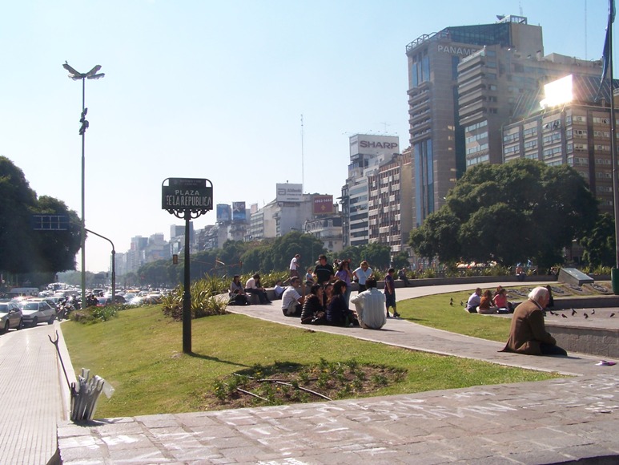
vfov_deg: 37.7
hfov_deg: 49.0
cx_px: 310
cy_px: 232
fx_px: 680
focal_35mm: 38
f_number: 8
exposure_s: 1/250
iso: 80
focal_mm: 6.3
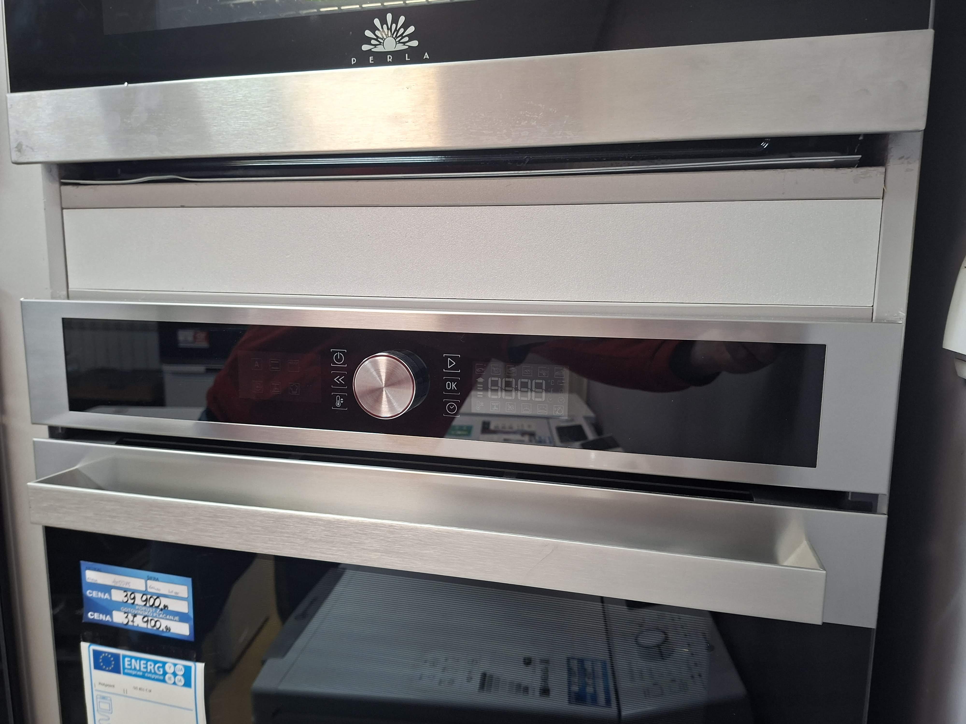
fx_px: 642
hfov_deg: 73.9
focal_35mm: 23
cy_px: 362
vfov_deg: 58.9
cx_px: 483
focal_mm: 5.54
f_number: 1.8
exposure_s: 1/50
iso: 250
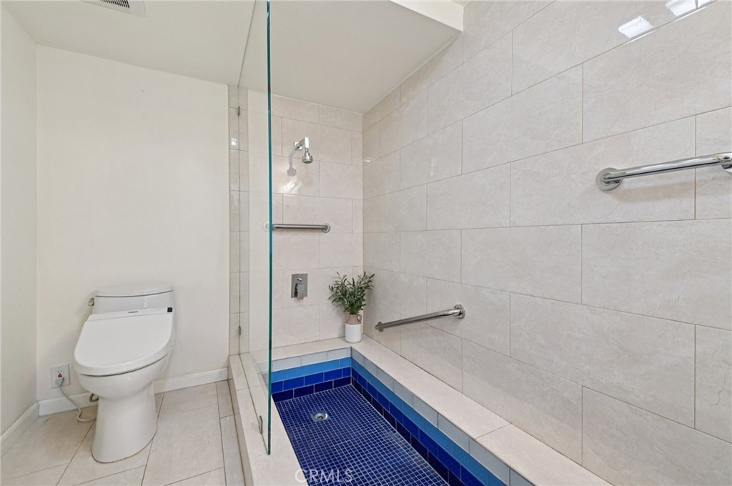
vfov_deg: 77.2
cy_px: 243
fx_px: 305
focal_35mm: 15
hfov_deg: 100.5
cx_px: 366
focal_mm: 15
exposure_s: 1/3.33
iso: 250
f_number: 8
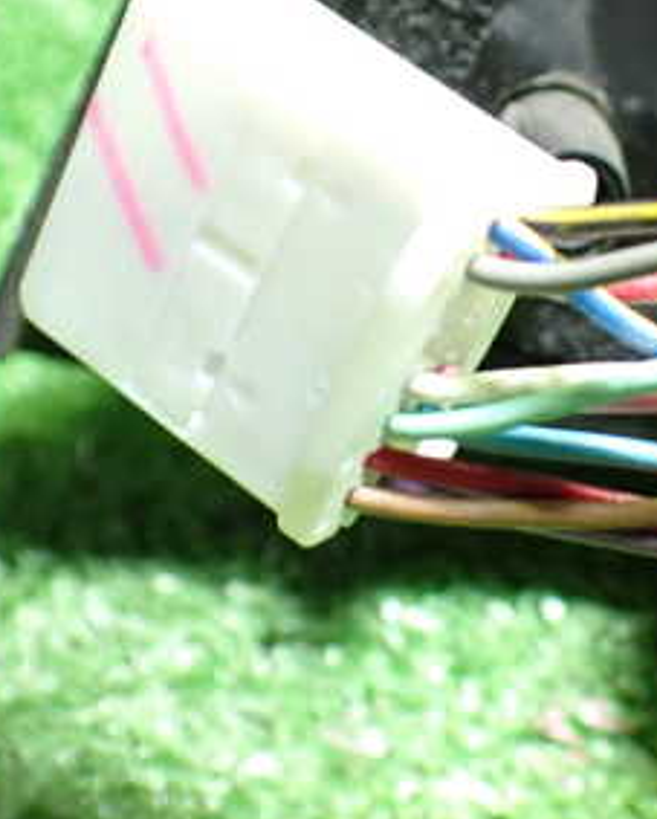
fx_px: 1505
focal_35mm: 62
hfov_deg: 24.3
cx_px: 504
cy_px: 391
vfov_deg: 30.5
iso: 800
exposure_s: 1/40
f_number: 2.3
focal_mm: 5.4
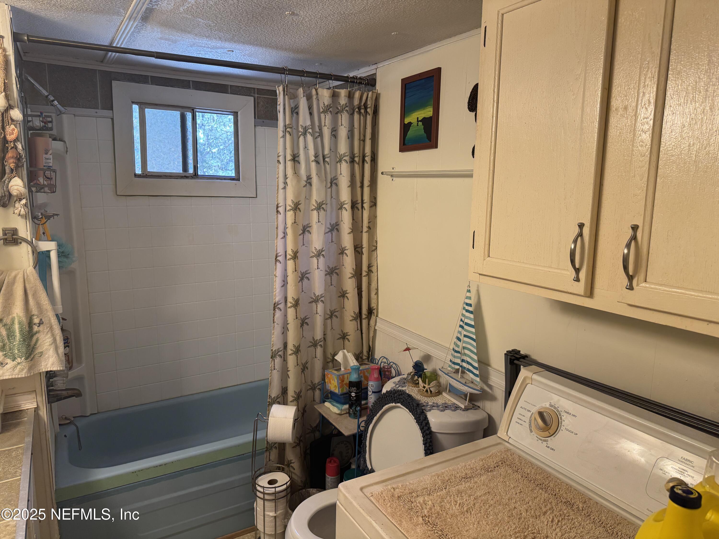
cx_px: 360
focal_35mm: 24
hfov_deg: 71.6
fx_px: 498
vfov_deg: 56.8
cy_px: 270
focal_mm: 6.76
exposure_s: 1/120
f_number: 1.78
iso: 200
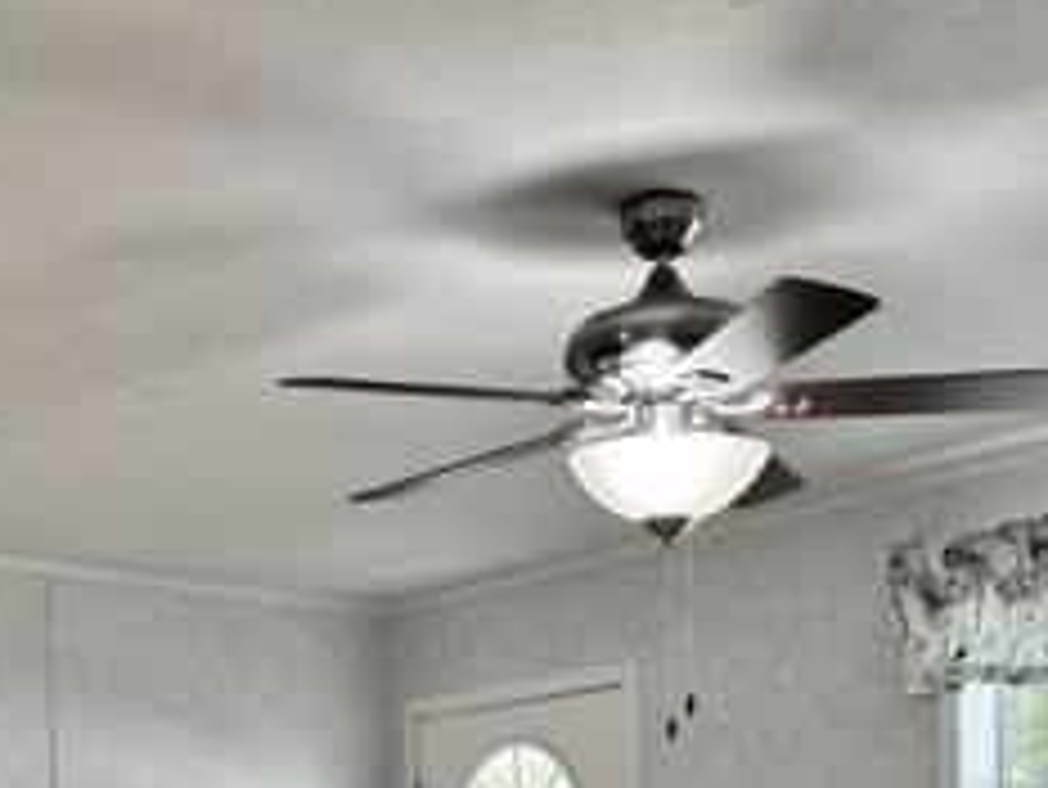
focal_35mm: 66
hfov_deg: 29.4
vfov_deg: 20.2
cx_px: 477
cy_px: 1054
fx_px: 1999
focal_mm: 6.86
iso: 100
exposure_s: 1/120
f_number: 1.78
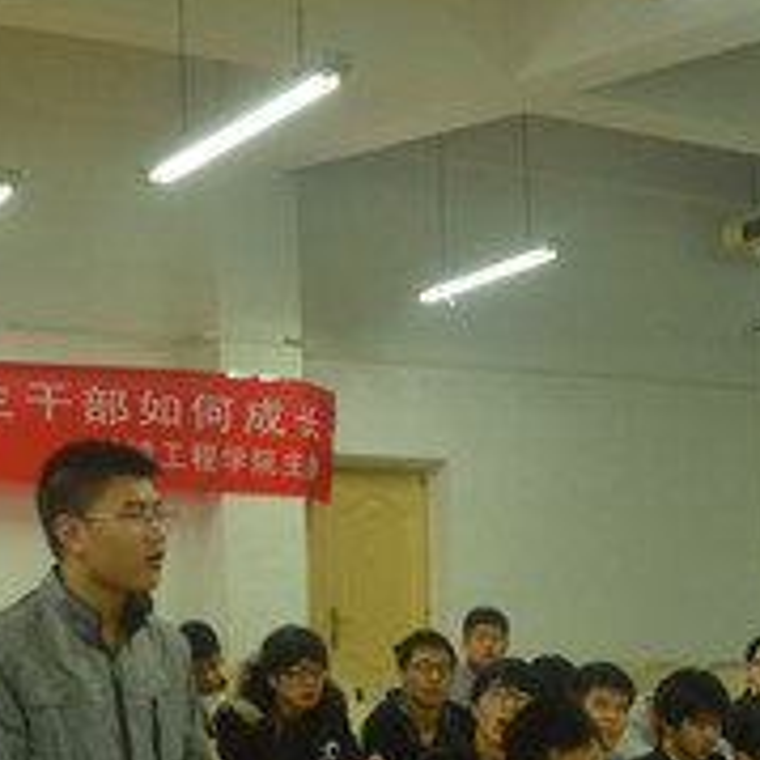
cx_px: 314
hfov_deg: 24.3
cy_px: 667
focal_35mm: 71
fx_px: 1764
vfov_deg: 23.7
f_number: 5.6
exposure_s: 1/60
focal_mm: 20
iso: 800
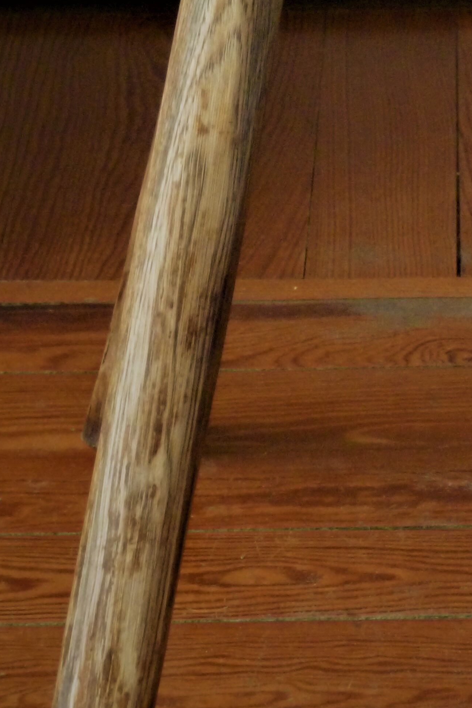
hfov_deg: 5.5
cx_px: 471
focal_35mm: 248
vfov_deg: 8.3
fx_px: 4879
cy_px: 110
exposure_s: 1/5
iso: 400
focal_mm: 17.8
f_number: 5.3
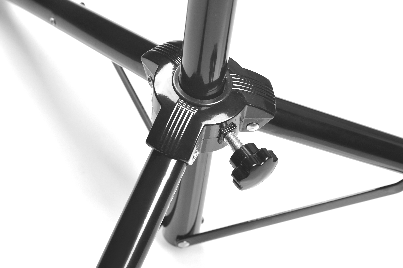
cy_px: 134
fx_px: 1006
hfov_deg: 22.6
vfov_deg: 15.2
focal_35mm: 90
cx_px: 202
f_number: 9.5
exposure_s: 1/90
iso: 200
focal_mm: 60
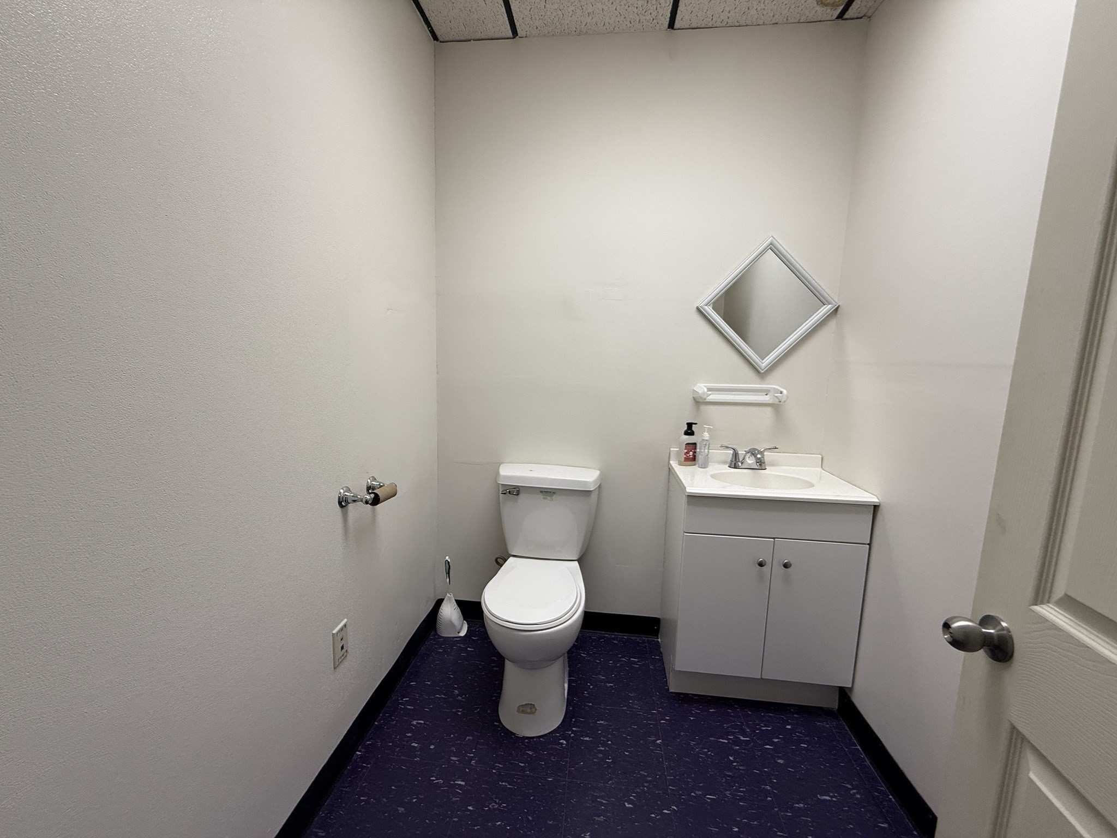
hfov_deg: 102.1
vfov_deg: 85.7
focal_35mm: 14
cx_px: 558
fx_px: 452
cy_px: 419
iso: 160
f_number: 2.2
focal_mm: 2.22
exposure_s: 1/120
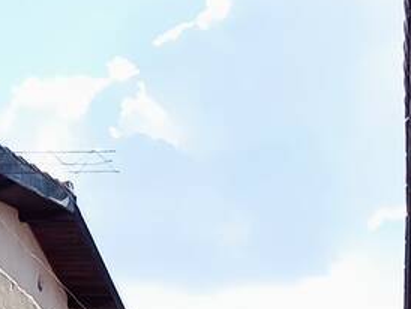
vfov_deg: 13.7
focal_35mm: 84
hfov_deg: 22.8
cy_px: 696
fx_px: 998
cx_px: 356
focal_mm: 1.65
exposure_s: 1/382
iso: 50
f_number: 2.2
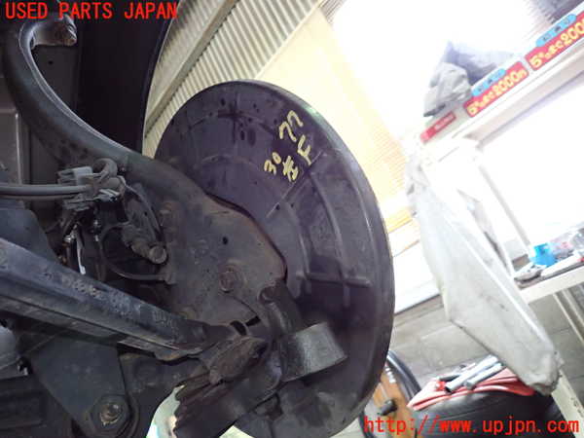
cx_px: 292
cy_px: 219
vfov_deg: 54.9
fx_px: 422
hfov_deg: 69.4
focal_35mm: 25
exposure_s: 1/30
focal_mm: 4.5
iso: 640
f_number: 2
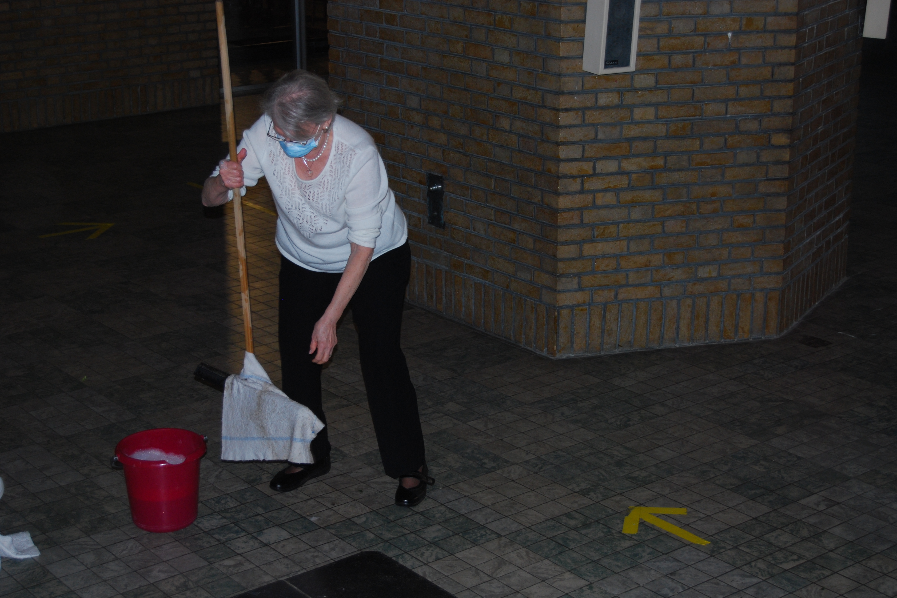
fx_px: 1520
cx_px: 452
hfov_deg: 32.9
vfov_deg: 22.3
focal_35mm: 61
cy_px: 300
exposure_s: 1/60
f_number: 5
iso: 360
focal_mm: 40
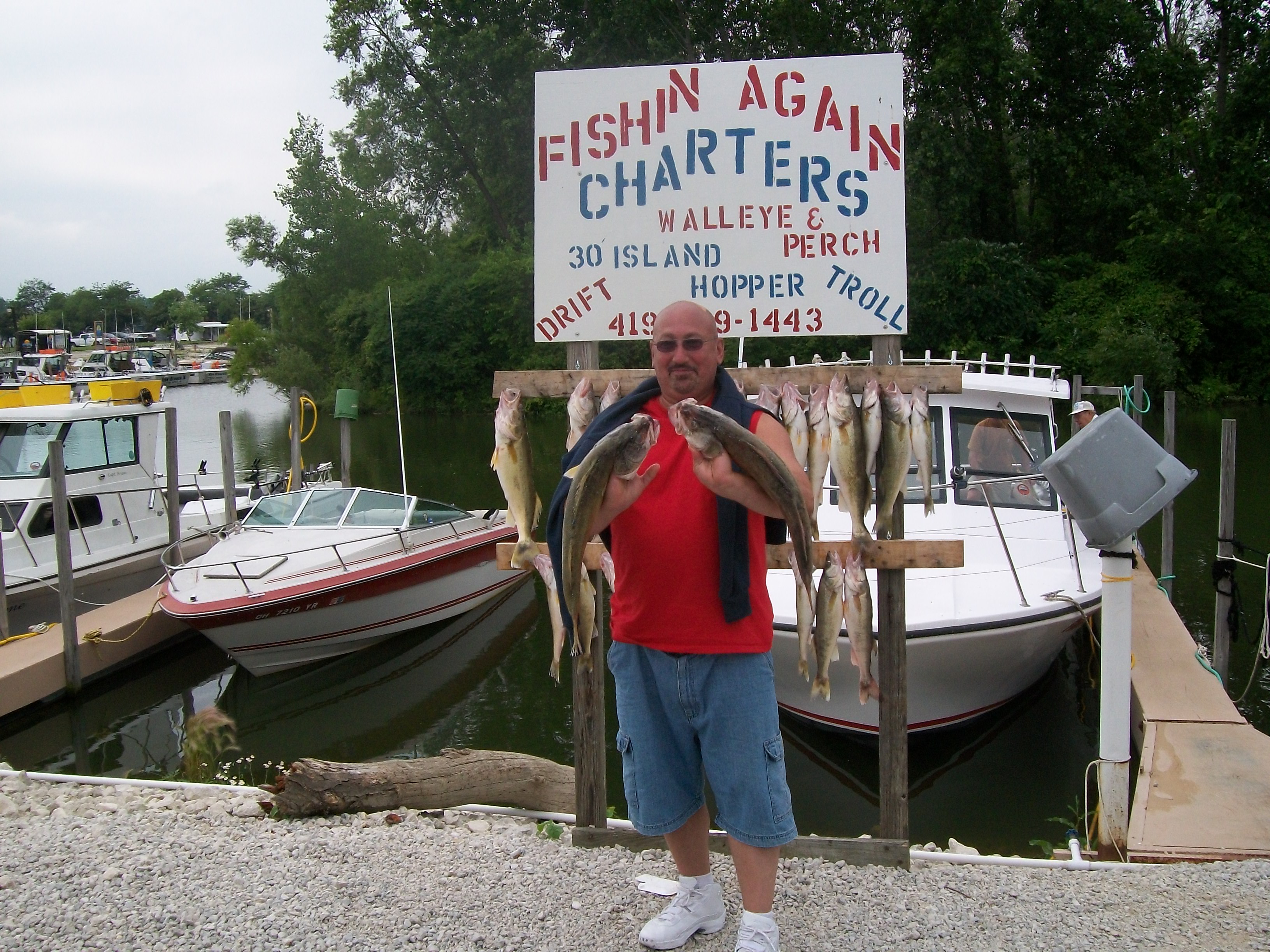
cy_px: 476
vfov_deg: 39.7
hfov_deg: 51.4
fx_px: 1321
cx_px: 635
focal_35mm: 36
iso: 80
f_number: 4.8
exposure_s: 1/640
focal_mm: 6
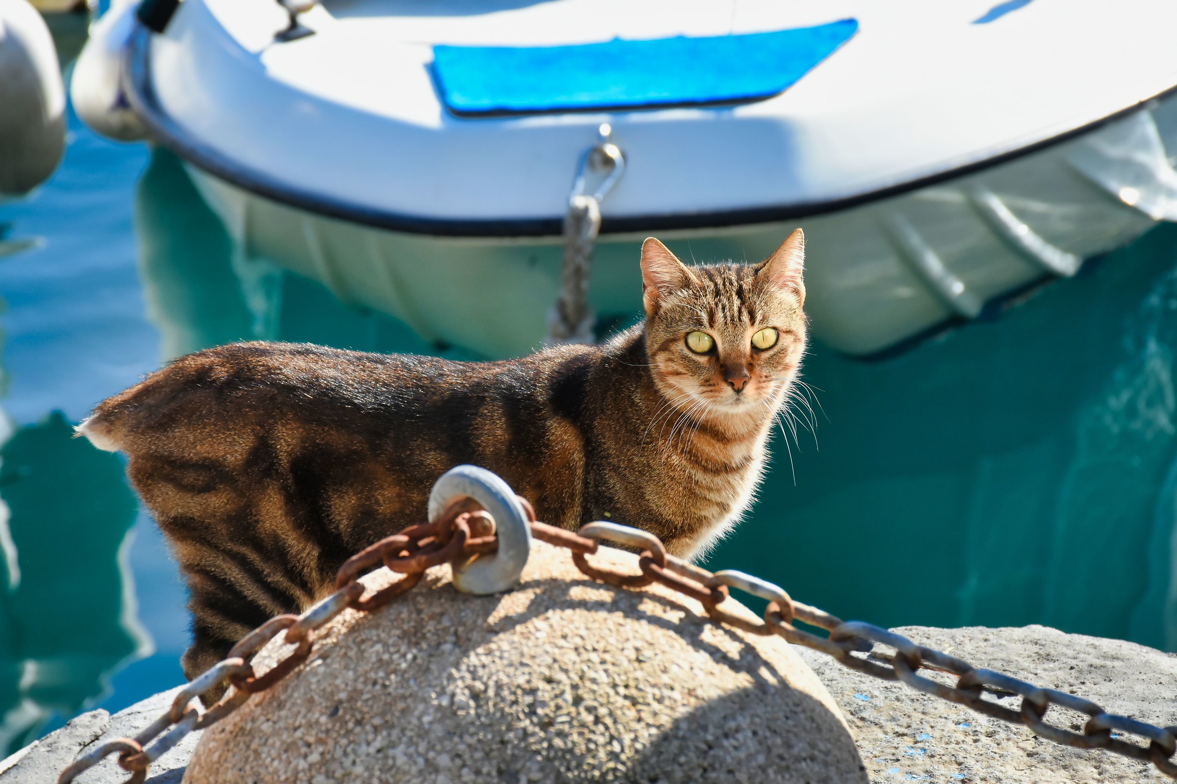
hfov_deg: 13.7
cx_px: 588
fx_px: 4904
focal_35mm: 150
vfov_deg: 9.1
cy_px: 392
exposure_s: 1/1000
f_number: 8
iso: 900
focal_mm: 100
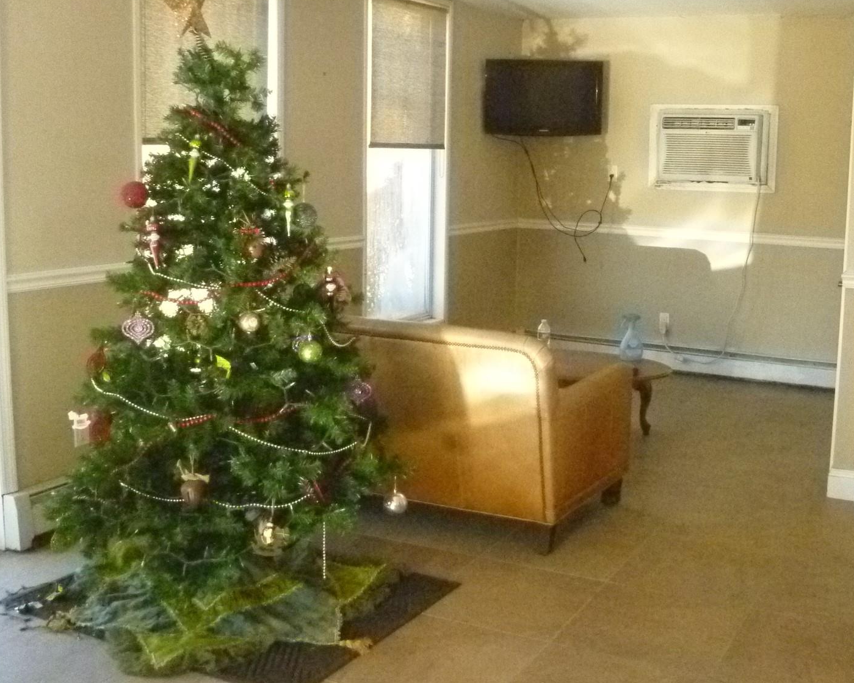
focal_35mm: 40
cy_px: 284
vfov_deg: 37.2
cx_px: 540
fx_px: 1011
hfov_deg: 45.4
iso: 1600
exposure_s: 1/160
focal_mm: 5
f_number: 3.3
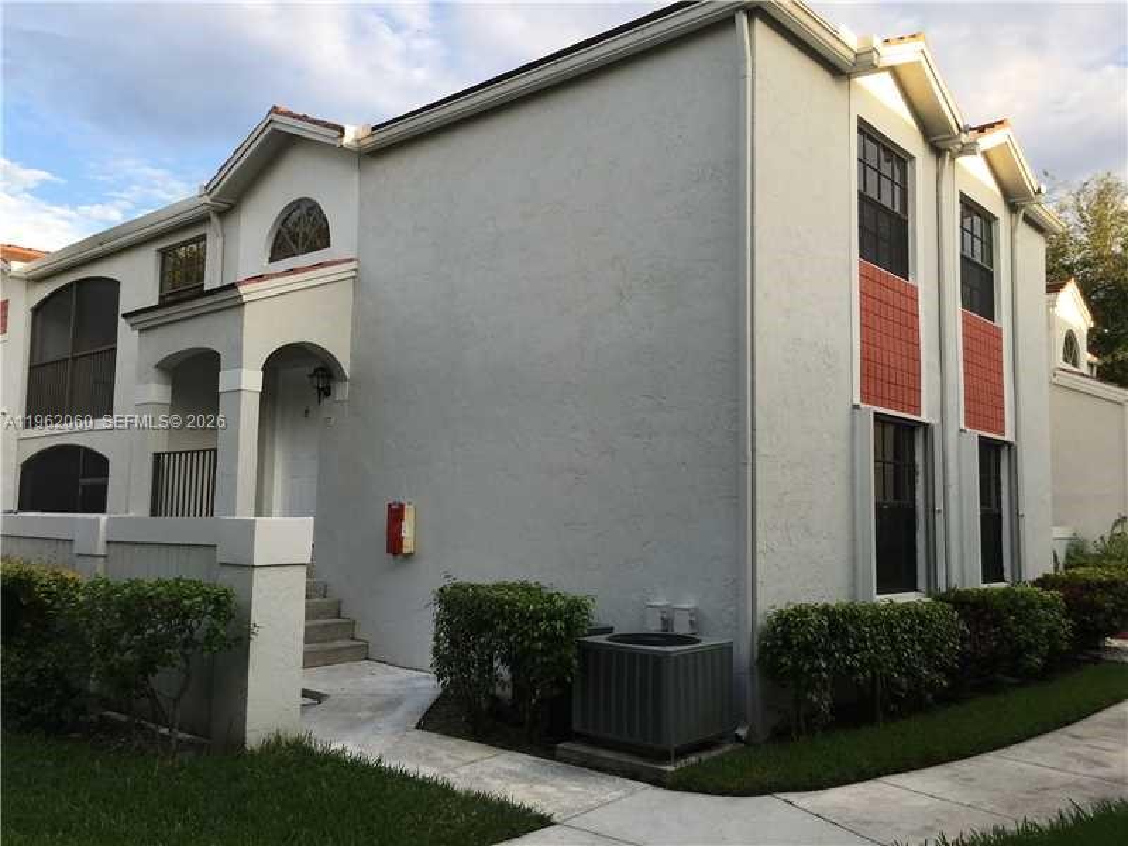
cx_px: 564
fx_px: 945
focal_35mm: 29
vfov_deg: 48.2
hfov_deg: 61.7
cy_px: 423
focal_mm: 4.15
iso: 25
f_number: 2.2
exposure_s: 1/287
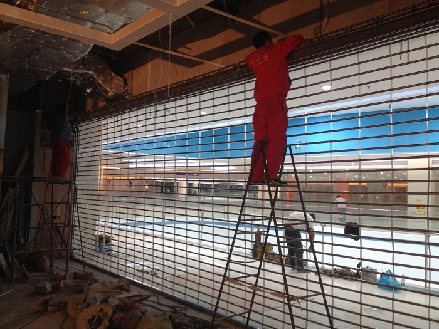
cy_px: 164
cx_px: 220
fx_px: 444
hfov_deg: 52.6
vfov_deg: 40.7
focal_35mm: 35
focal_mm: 4.28
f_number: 2.4
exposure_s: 1/20
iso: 100
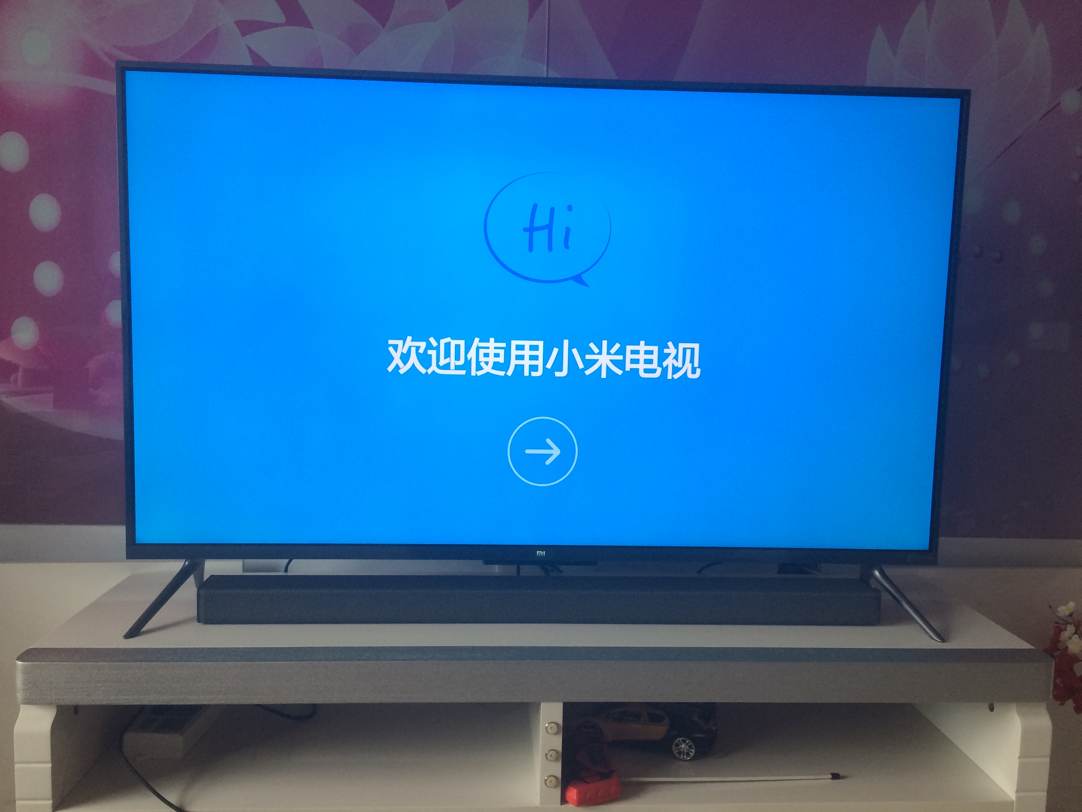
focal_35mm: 29
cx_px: 541
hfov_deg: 61.7
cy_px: 406
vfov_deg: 48.2
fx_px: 906
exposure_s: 1/40
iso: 32
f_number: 2.2
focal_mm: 4.15
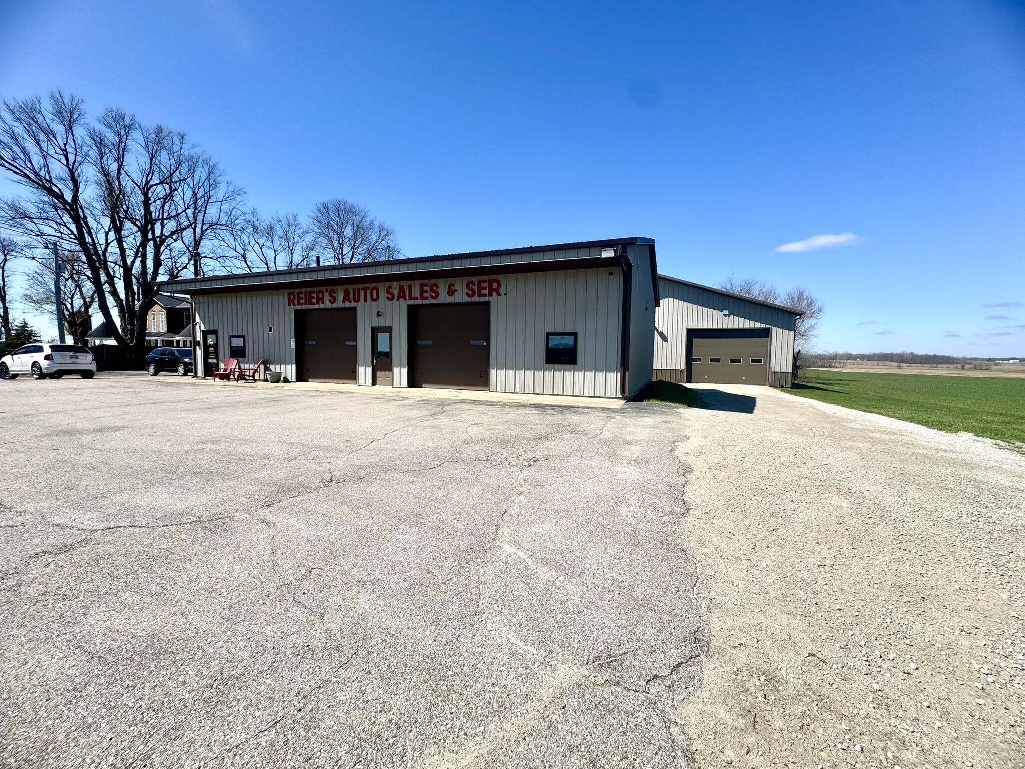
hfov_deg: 102.1
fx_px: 415
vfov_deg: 85.7
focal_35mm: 14
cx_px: 512
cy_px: 384
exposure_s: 1/2146
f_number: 2.2
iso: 50
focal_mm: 2.22
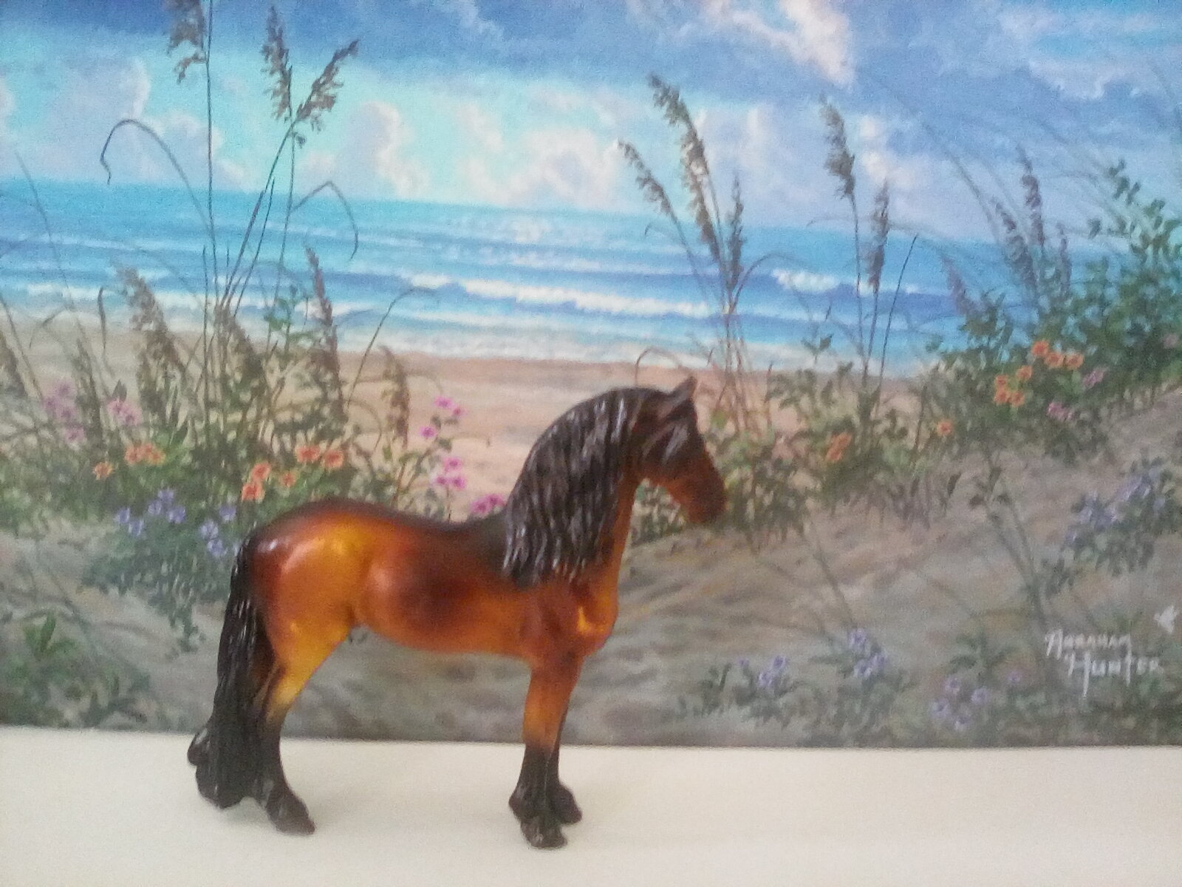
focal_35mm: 35
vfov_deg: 40.7
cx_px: 591
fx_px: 1195
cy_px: 444
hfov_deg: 52.6
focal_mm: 2.9
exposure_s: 1/25
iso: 277
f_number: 2.8
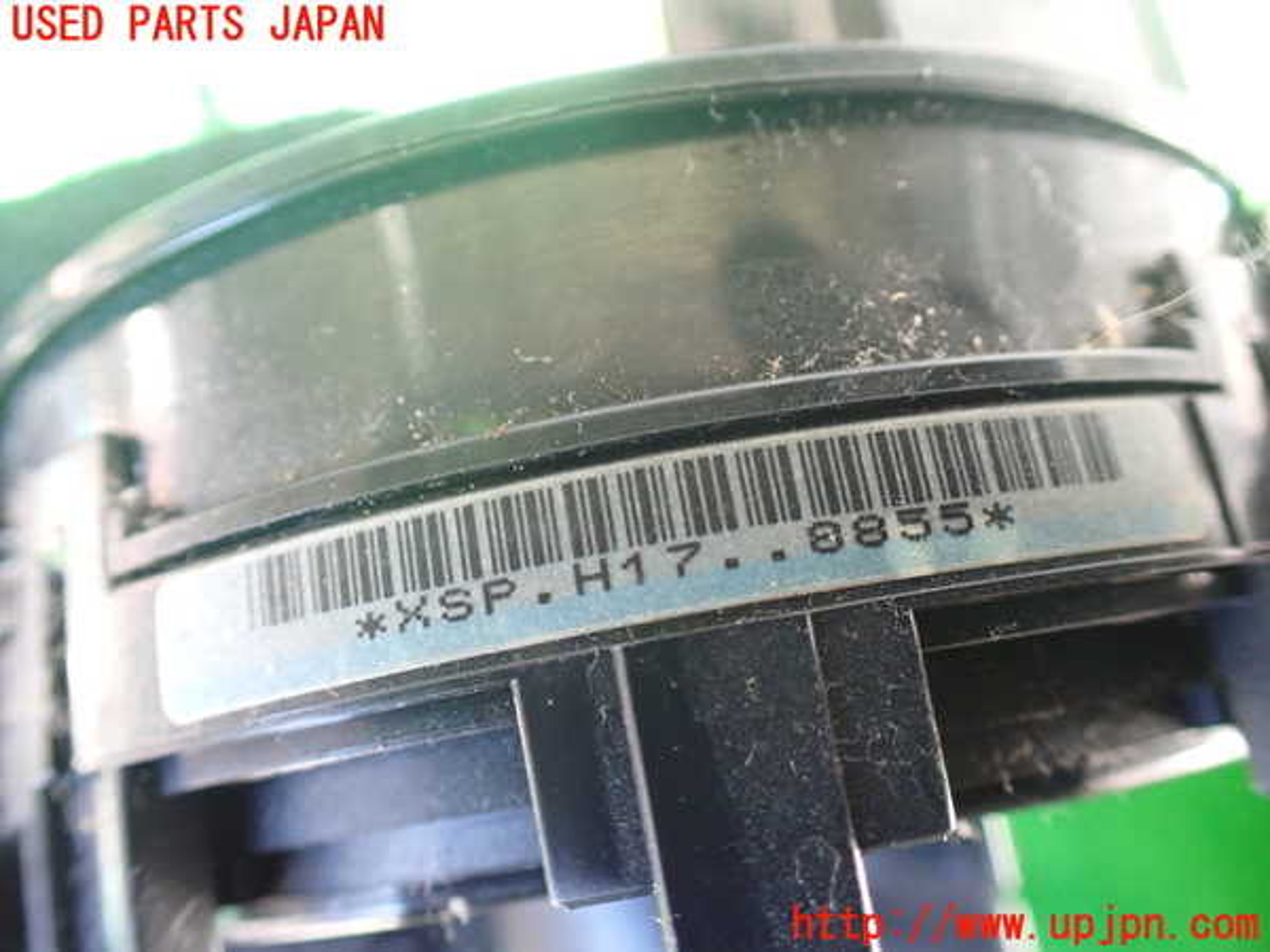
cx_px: 635
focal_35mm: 30
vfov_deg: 46.8
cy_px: 476
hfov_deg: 60.0
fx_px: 1101
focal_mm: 5.4
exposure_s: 1/80
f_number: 2.3
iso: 800
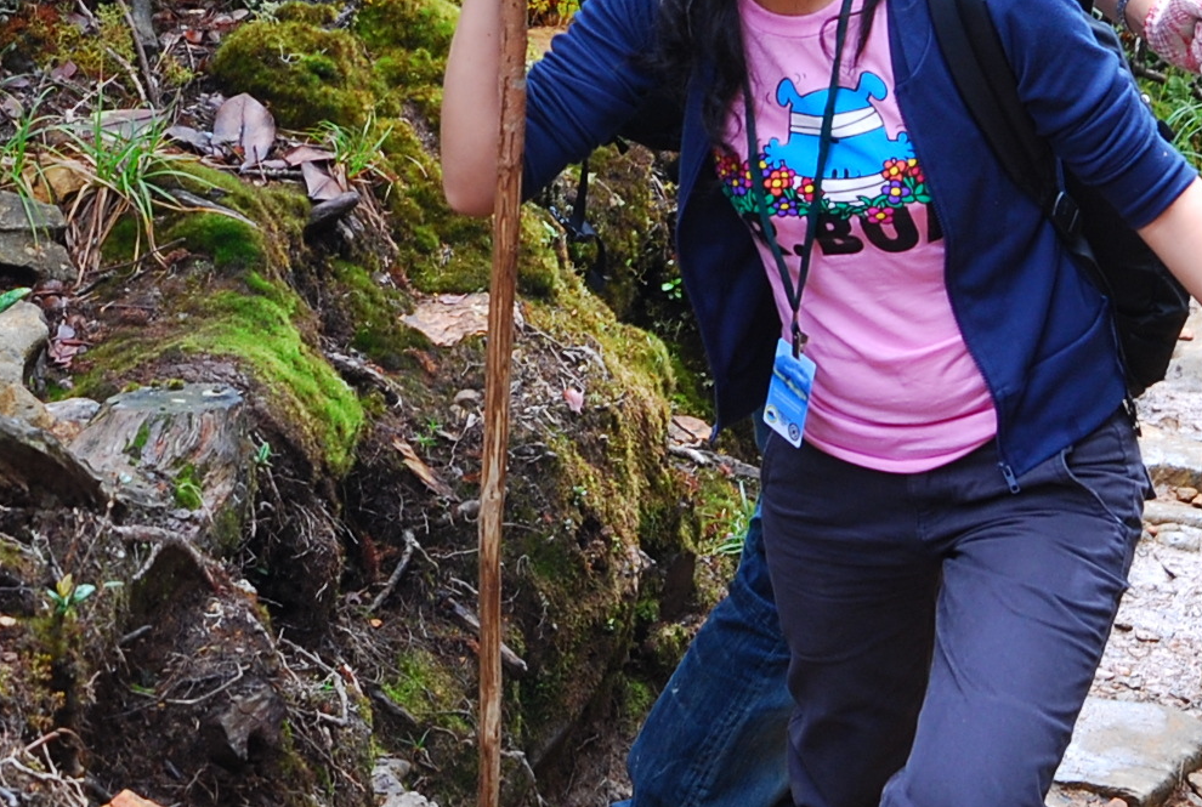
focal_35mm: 197
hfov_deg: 10.3
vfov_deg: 7.0
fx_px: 6608
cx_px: 79
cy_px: -66
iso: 200
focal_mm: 45
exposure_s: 1/80
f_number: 8
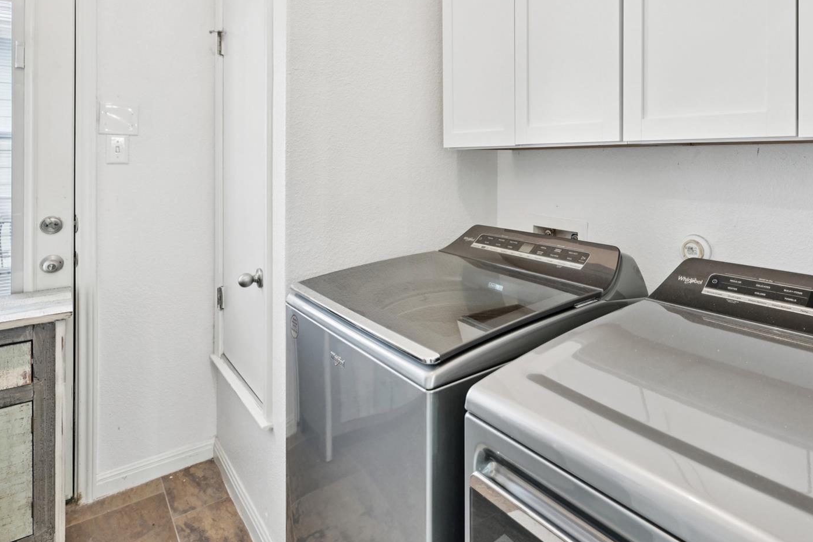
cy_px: 149
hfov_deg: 77.4
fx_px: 497
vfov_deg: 55.0
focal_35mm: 22
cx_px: 500
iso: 400
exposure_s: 1/10
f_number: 6.7
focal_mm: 15
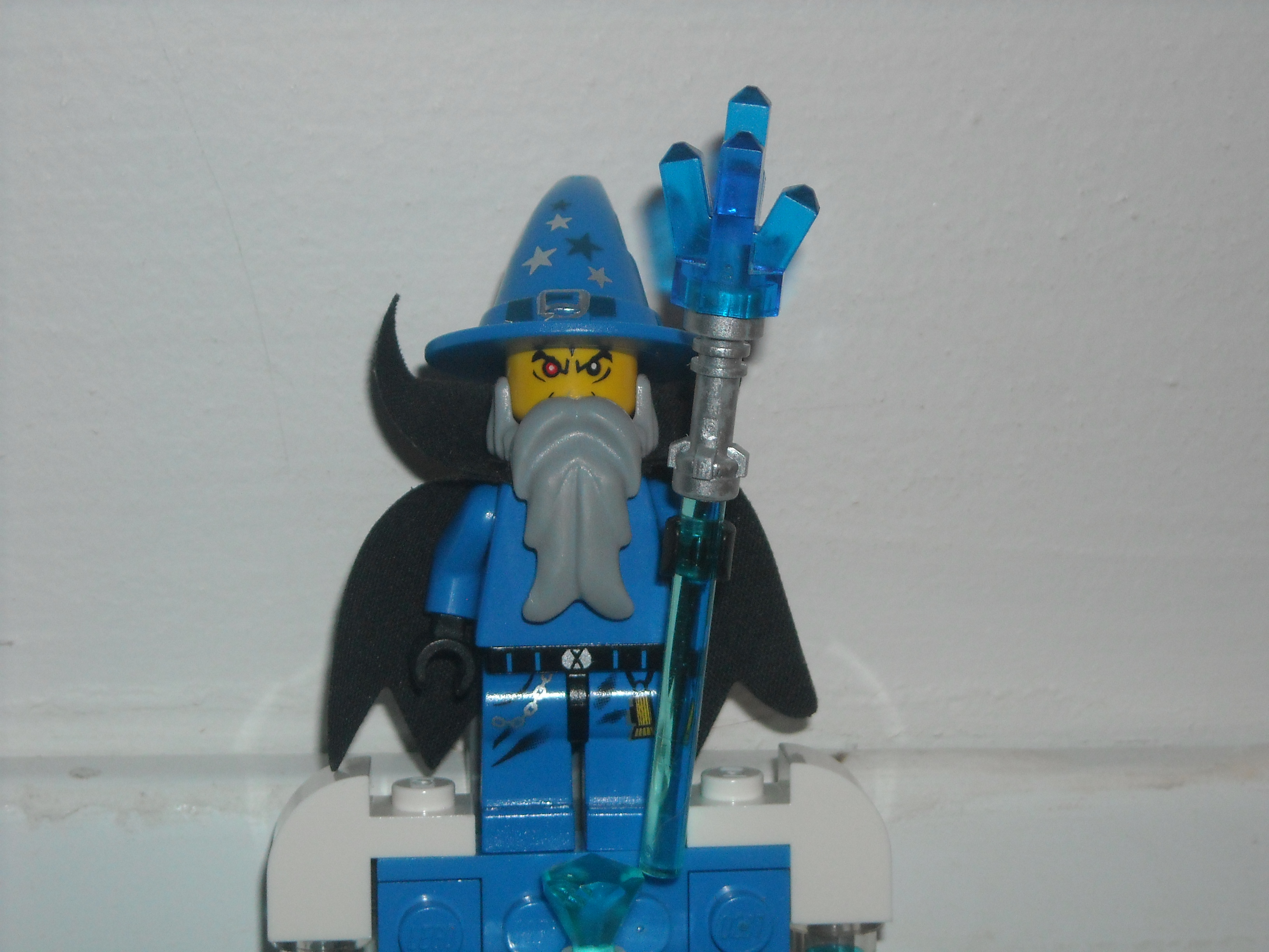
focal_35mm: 105
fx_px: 3849
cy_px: 476
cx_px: 634
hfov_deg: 18.7
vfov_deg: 14.1
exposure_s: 1/125
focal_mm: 17.1
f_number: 9.3
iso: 200
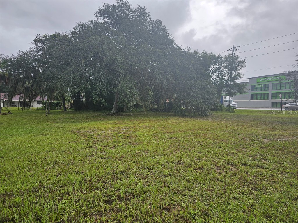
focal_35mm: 23
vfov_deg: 58.9
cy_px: 112
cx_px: 149
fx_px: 198
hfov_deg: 73.9
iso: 10
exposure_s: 1/224
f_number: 1.7
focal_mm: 6.3
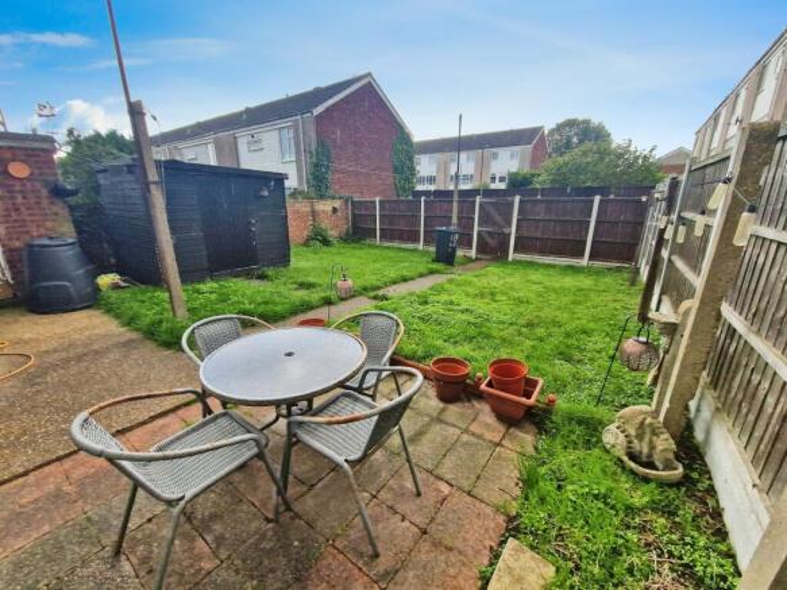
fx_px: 295
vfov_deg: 89.9
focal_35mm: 13
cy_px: 295
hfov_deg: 106.2
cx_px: 394
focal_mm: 2.2
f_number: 2.2
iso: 50
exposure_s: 1/247
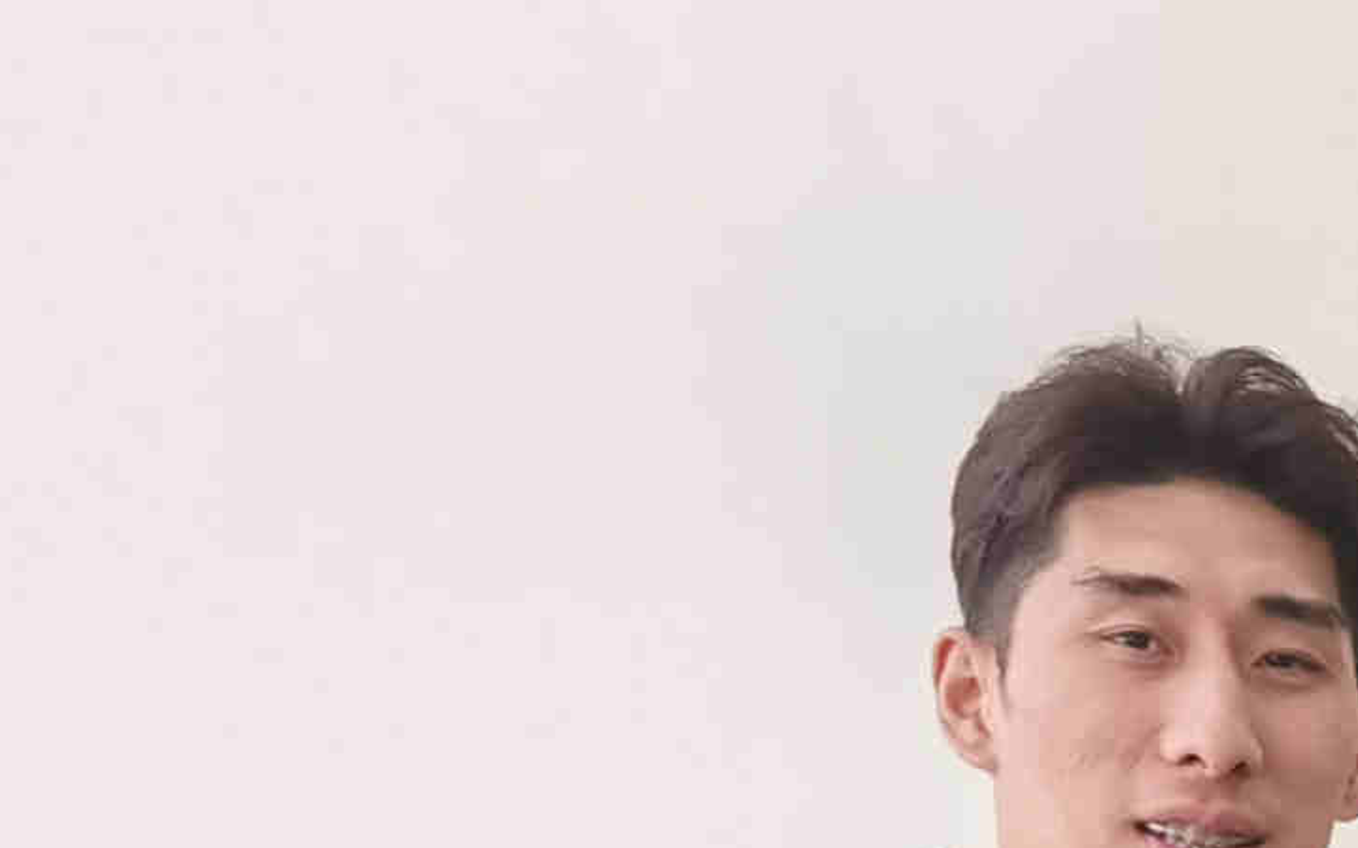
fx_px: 6031
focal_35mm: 163
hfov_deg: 11.6
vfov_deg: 7.4
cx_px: 2701
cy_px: 2159
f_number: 1.9
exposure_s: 1/50
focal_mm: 6.71
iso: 50
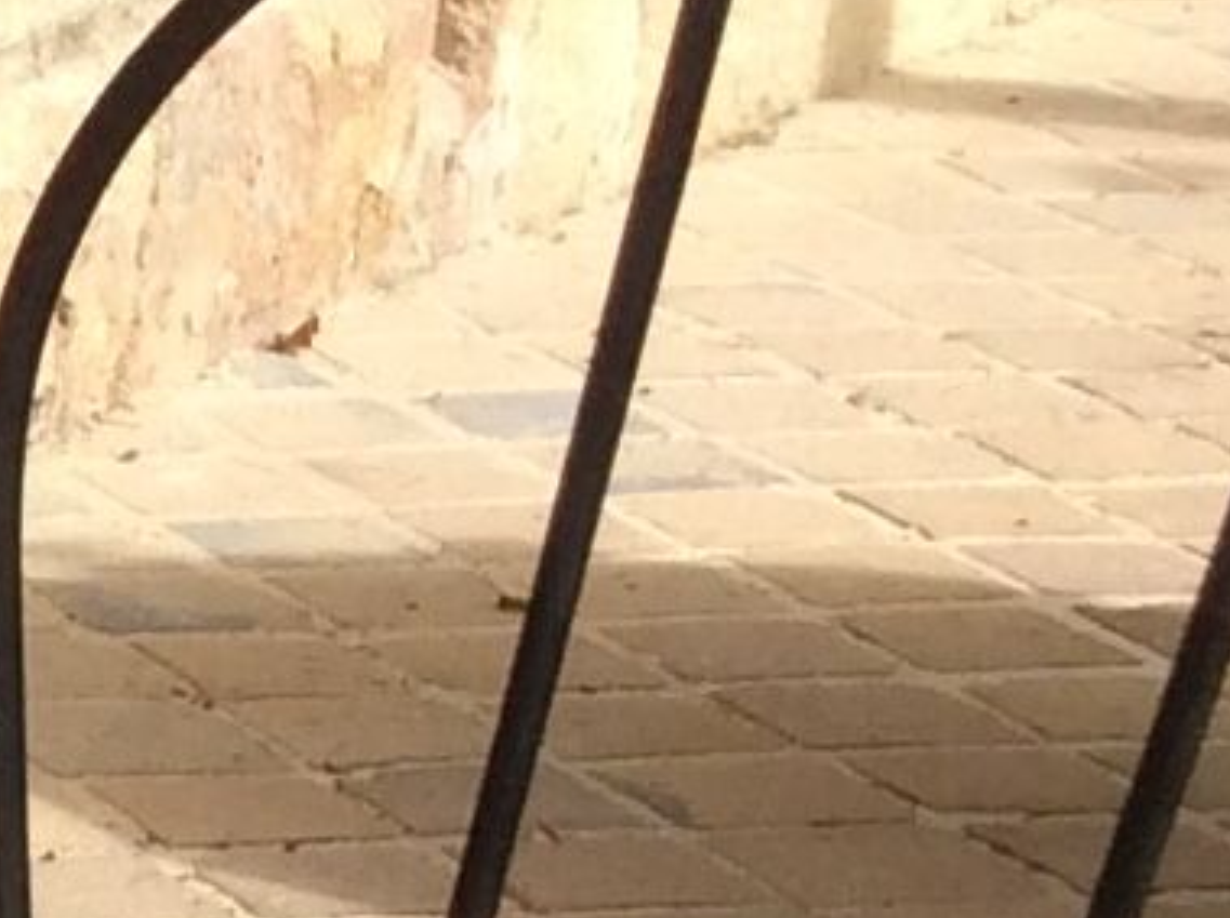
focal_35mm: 219
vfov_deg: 6.5
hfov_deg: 8.1
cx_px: -2077
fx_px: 7769
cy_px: 1972
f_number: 2.4
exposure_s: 1/555
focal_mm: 3.3
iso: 32
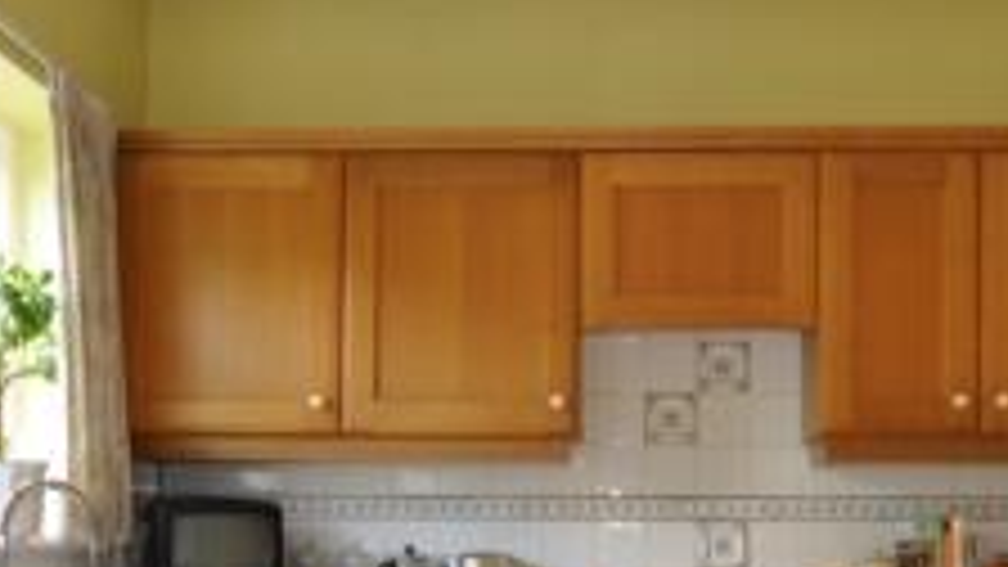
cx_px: 549
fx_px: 1229
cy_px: 531
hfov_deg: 44.5
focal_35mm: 46
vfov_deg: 25.0
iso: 640
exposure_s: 1/60
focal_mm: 10
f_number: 4
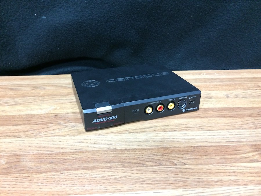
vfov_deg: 48.2
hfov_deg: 61.7
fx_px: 219
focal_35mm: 29
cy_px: 98
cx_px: 130
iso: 250
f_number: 2.2
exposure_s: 1/30
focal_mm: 4.15
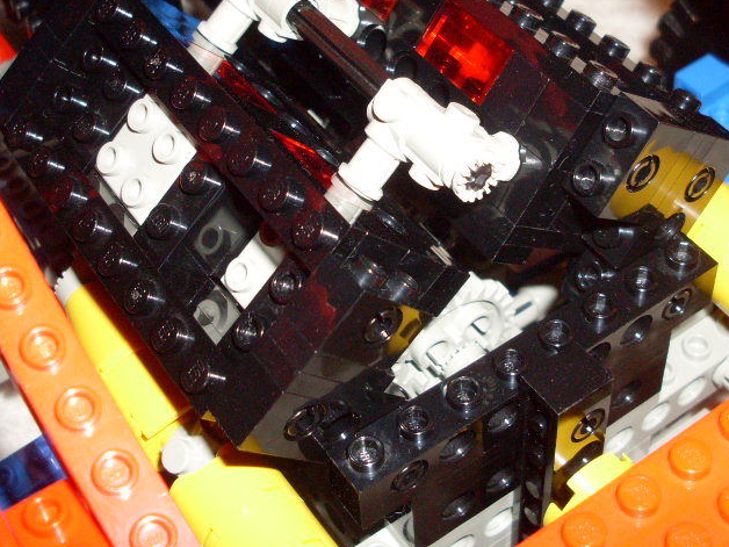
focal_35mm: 62
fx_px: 1306
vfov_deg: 23.4
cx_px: 398
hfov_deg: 31.2
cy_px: 124
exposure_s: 1/45
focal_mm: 6.3
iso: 100
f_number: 2.8
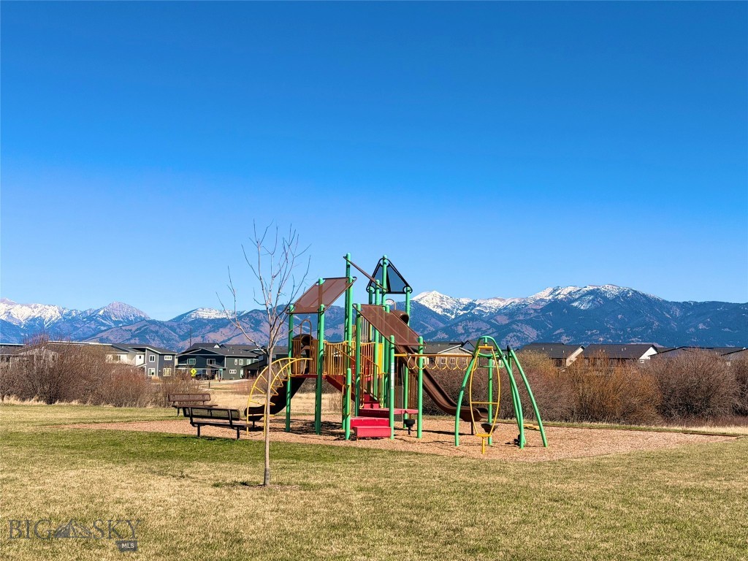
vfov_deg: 30.3
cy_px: 280
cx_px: 374
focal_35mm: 48
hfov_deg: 39.7
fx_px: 1037
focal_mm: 6.76
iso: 64
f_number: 1.78
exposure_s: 1/7143
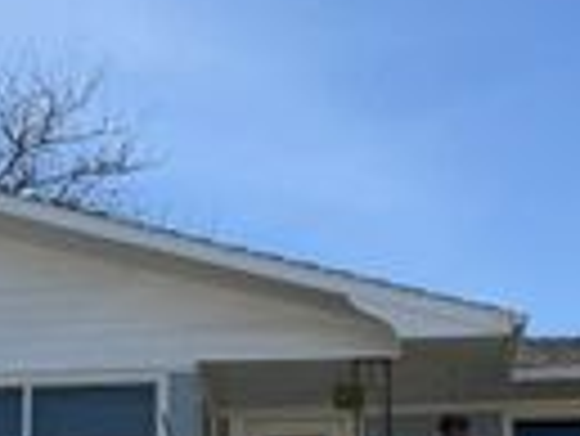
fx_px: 1560
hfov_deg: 21.0
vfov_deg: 15.5
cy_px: 483
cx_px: 220
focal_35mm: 93
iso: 80
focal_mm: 6.76
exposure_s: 1/4405
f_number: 1.78
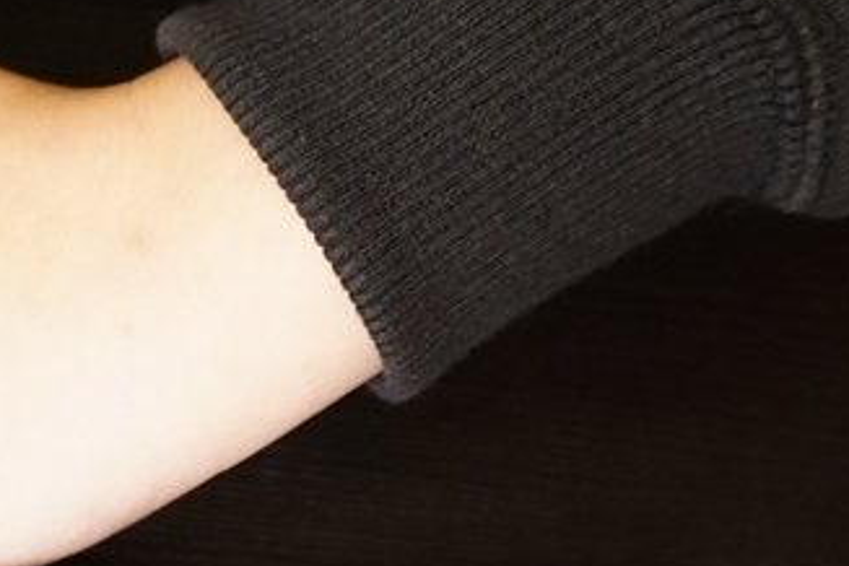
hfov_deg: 20.5
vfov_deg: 13.8
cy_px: 806
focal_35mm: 94
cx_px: -135
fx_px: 2217
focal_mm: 20
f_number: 4
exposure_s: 1/60
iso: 3200
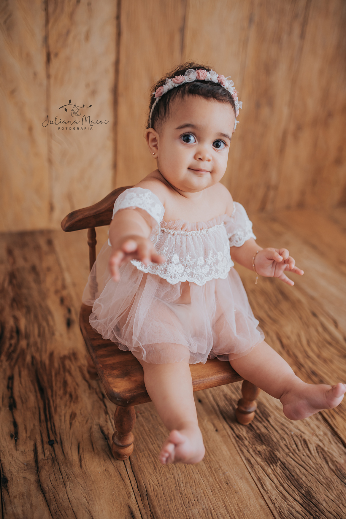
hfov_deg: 36.9
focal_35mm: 36
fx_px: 519
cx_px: 175
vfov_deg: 53.1
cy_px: 265
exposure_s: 1/125
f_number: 2
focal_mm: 35
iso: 125
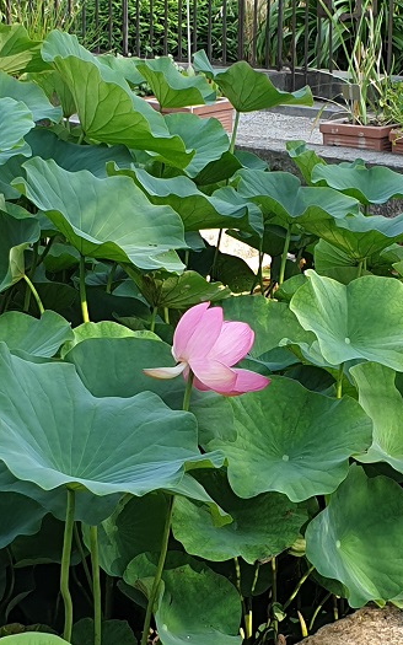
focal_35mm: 28
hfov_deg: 44.5
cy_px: 321
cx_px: 214
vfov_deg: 66.5
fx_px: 492
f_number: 2.4
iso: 50
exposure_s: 1/210
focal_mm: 4.3
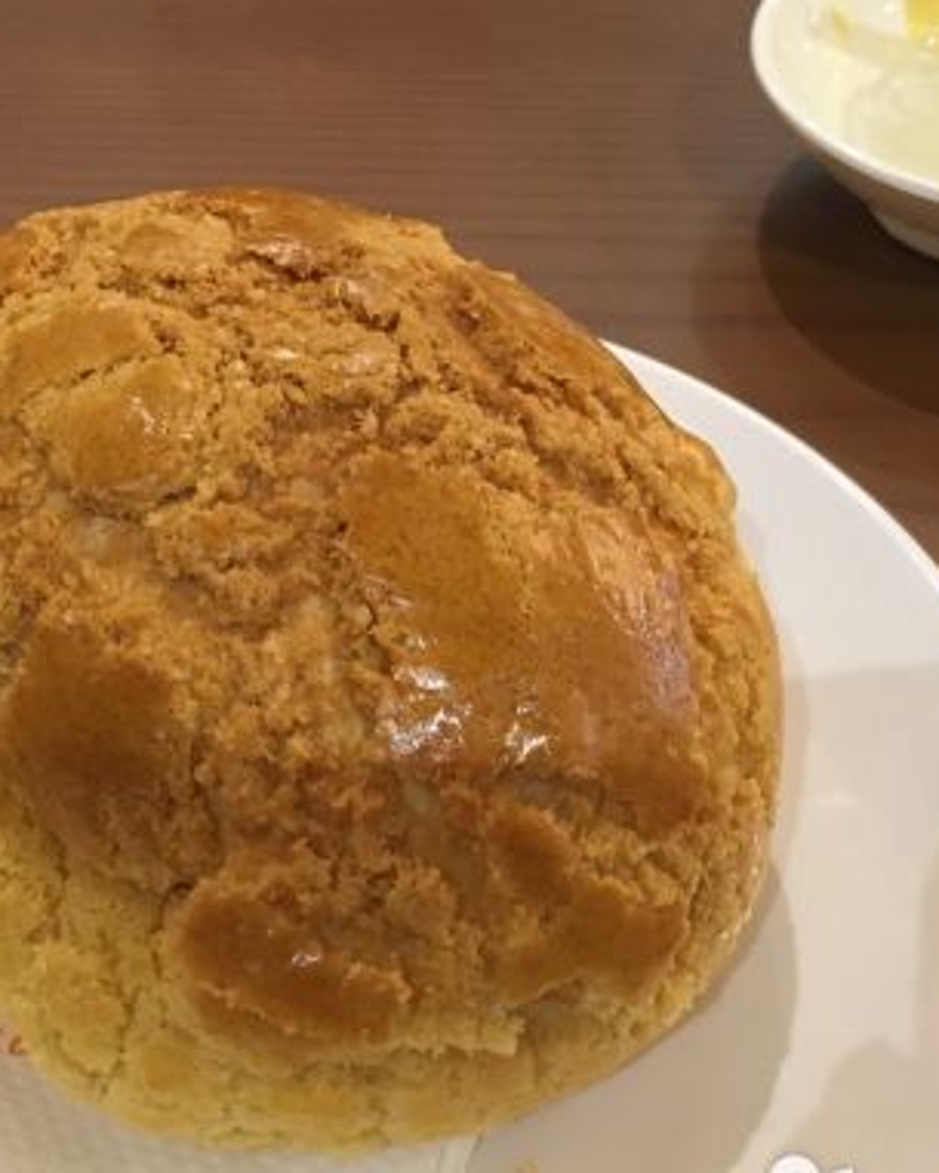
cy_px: 580
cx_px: 434
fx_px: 1806
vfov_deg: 36.0
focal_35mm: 52
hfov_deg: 29.1
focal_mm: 4.15
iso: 160
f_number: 2.2
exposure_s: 1/33
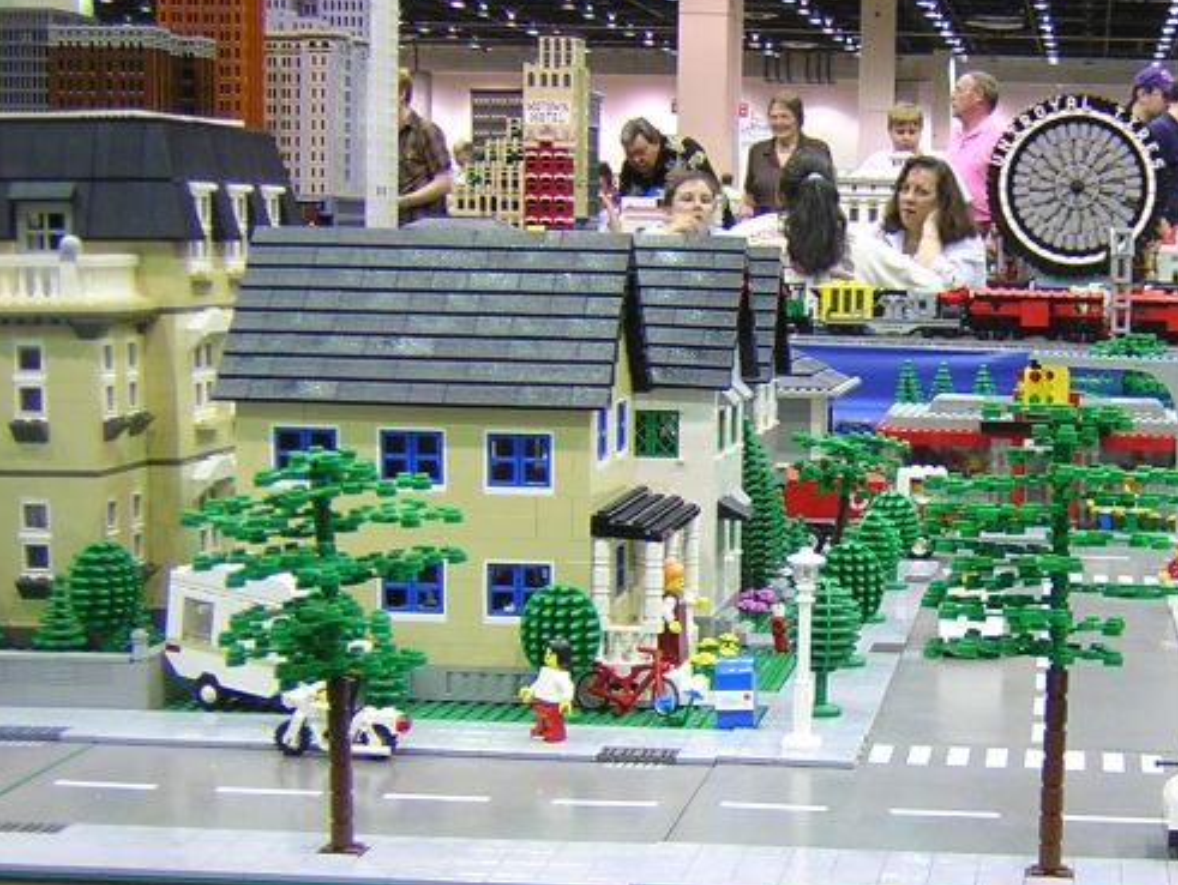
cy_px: 489
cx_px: 952
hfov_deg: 27.2
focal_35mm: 70
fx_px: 2384
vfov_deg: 21.0
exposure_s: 1/3.7
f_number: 2.8
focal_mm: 5.6
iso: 107
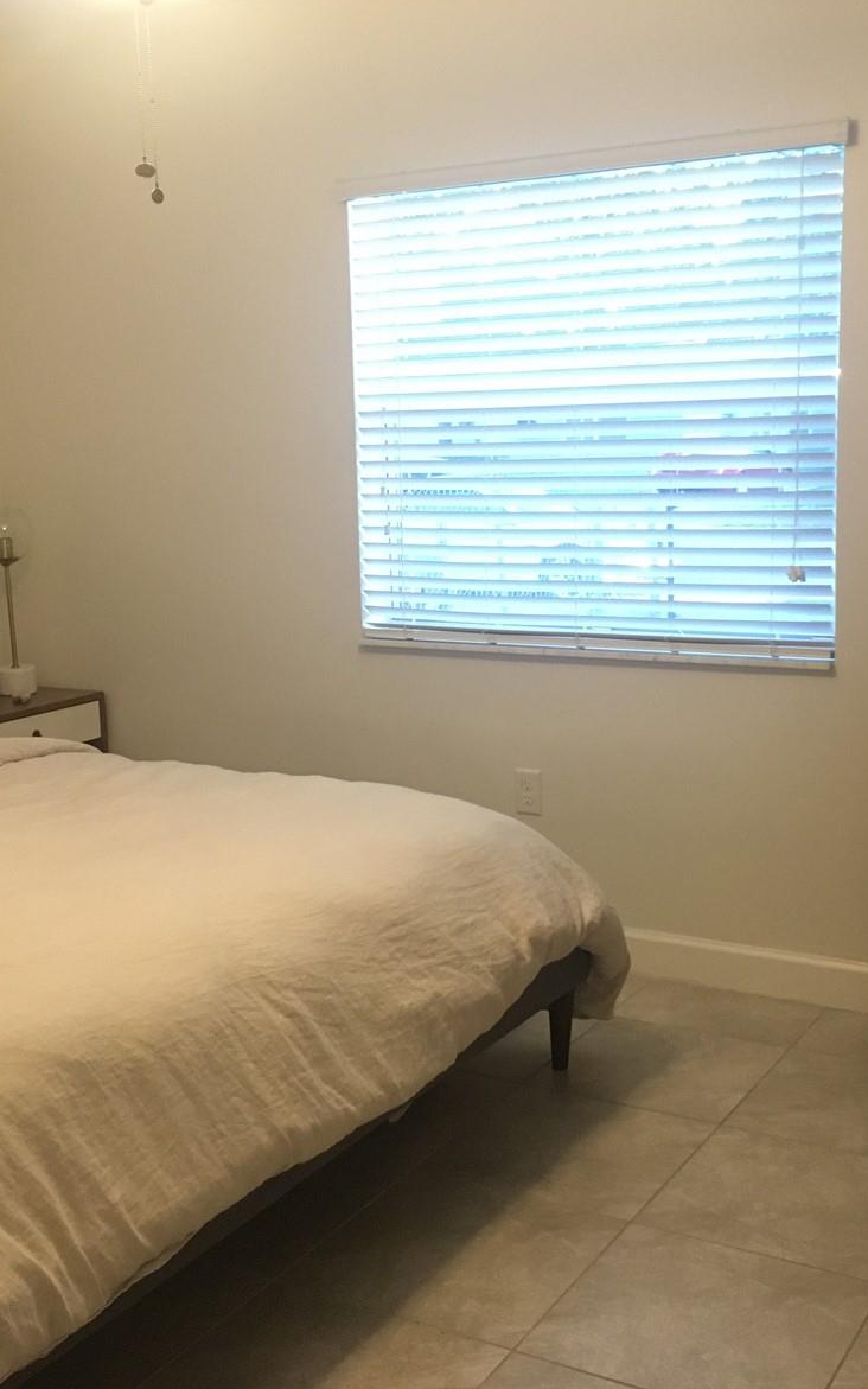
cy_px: 680
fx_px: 1589
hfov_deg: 30.5
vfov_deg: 47.2
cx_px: 446
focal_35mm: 42
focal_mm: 4.15
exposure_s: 1/30
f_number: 2.2
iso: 200
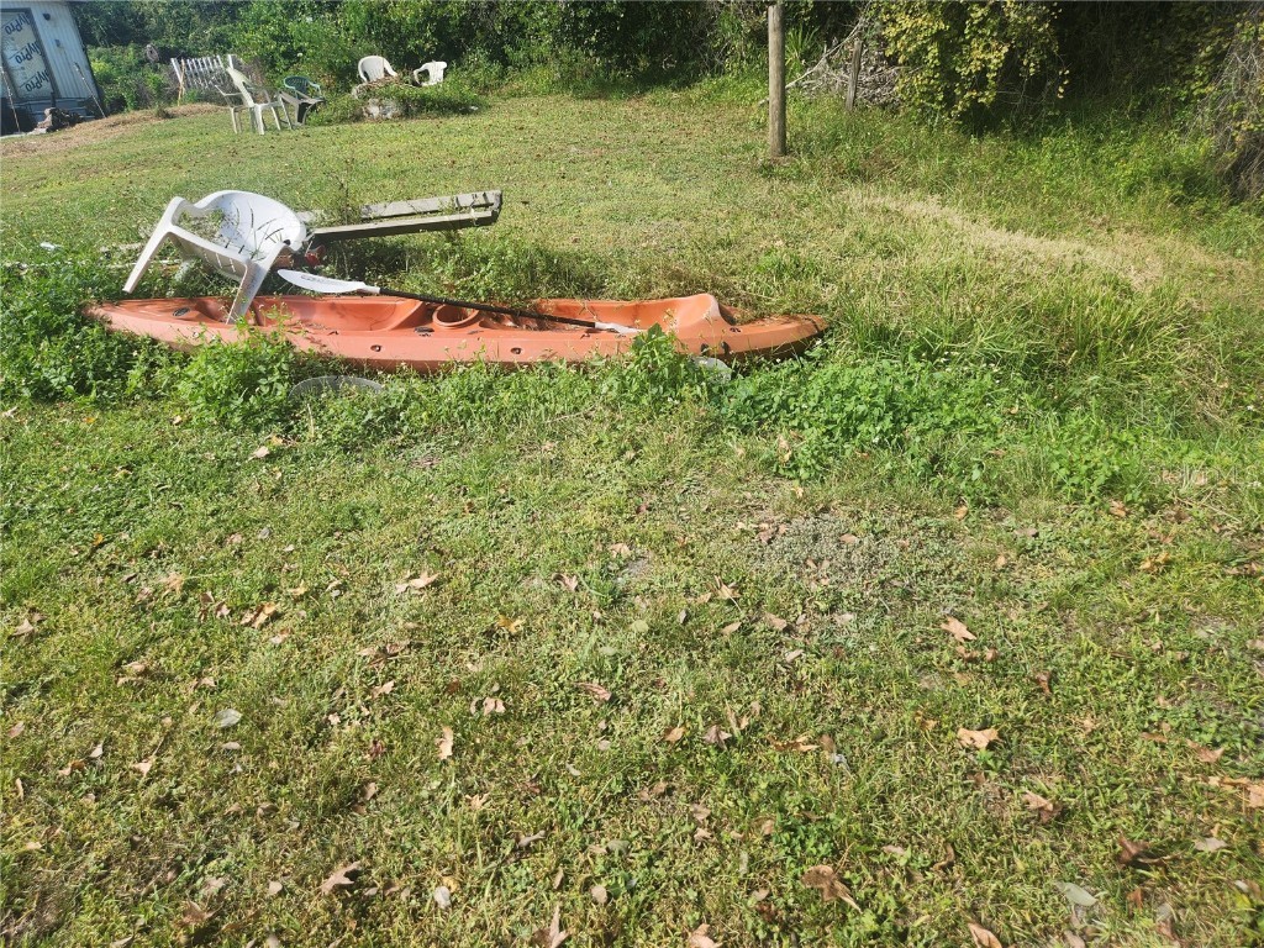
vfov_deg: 58.9
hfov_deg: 73.9
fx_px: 840
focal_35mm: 23
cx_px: 632
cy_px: 474
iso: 20
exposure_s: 1/421
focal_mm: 5.4
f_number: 1.8
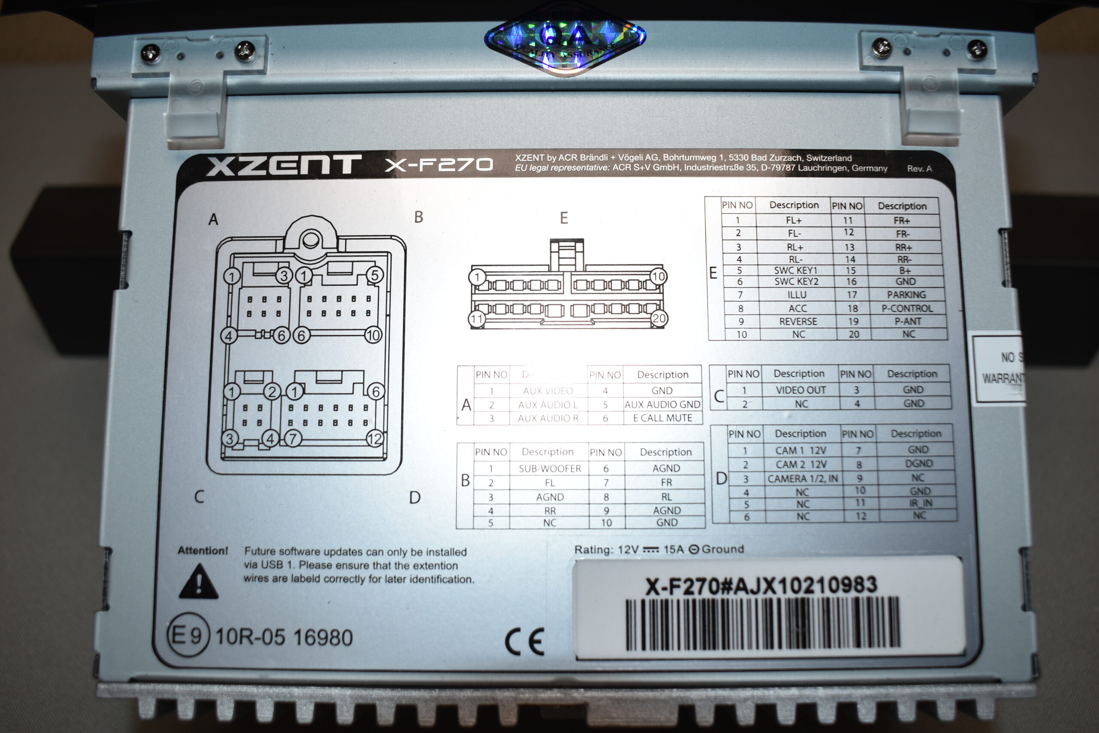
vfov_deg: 40.0
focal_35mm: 33
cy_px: 366
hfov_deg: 57.2
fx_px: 1007
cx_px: 550
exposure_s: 1/200
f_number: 5
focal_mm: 22
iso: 100
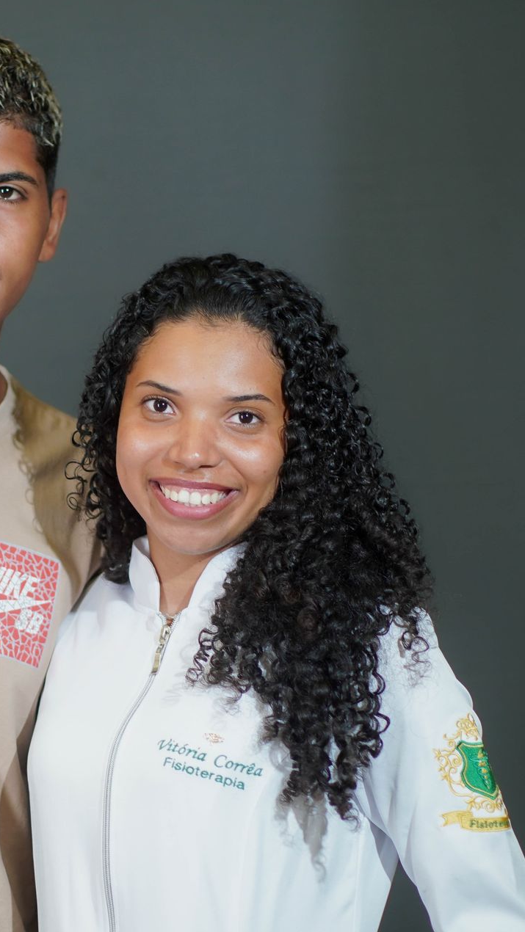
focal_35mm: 133
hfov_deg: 9.1
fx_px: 3289
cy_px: 463
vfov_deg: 16.1
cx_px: 32
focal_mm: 56
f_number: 1.4
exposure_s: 1/125
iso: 160
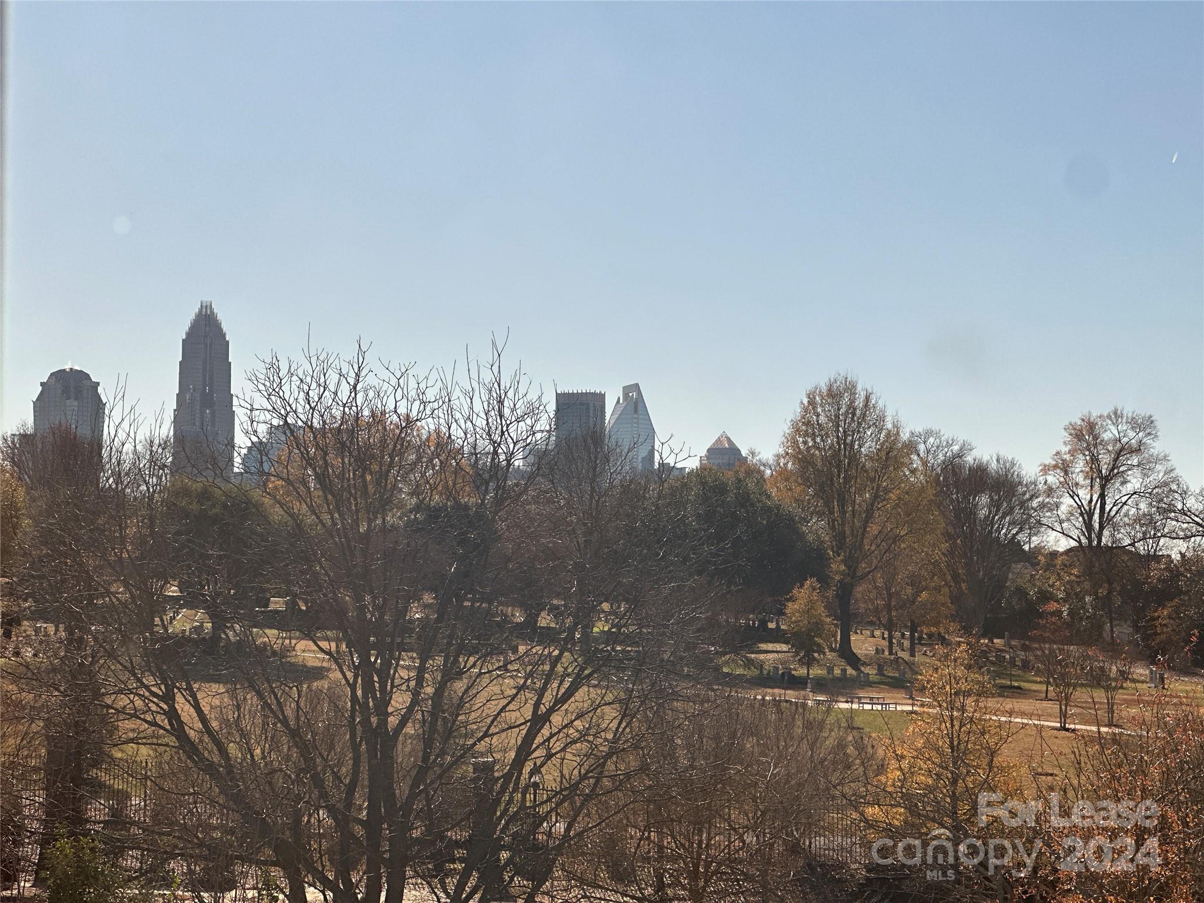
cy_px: 452
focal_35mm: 77
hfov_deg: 25.3
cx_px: 602
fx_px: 2678
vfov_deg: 19.1
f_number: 2.8
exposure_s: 1/1325
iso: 32
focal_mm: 9
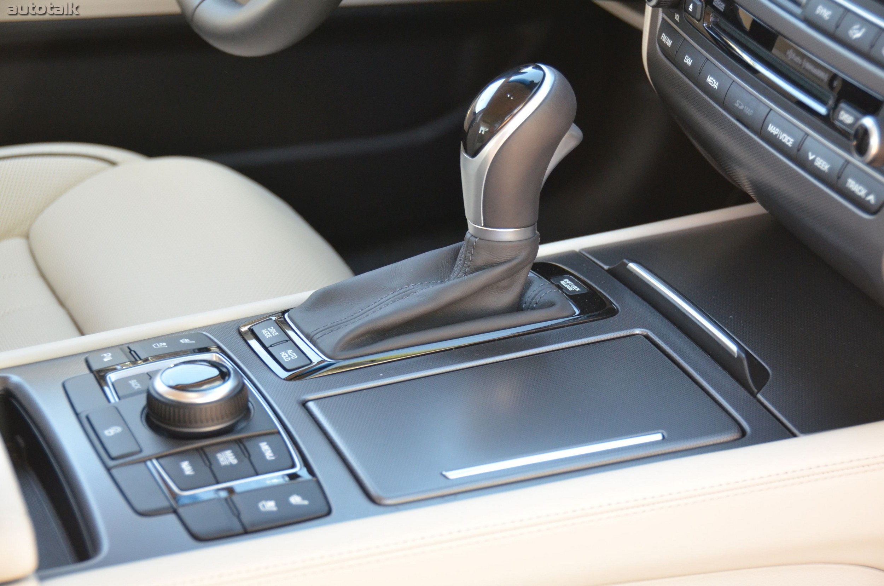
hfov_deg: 24.2
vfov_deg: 16.2
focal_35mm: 84
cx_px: 442
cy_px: 293
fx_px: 2058
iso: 1600
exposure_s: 1/200
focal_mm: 56
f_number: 4.8
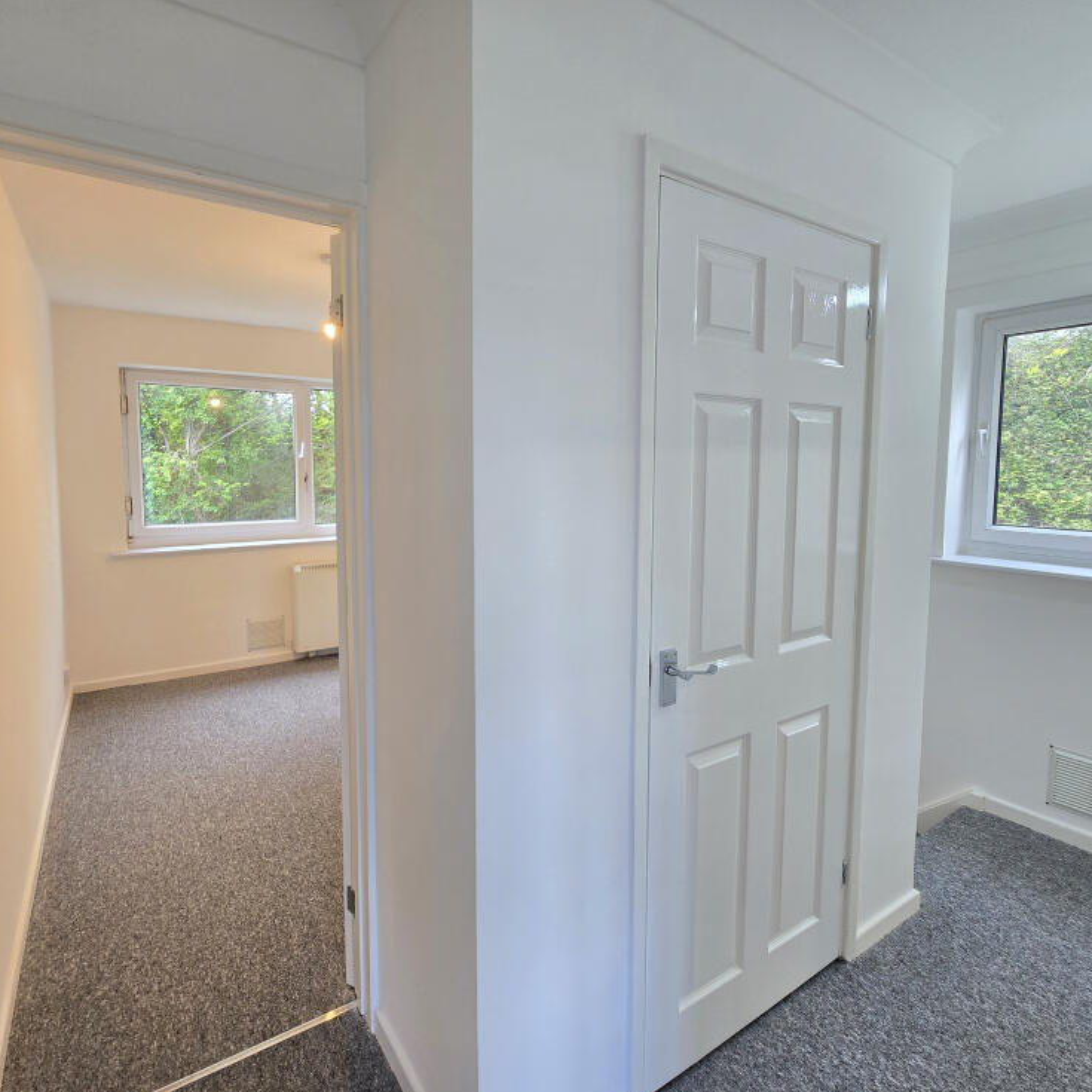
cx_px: 521
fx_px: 571
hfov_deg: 87.4
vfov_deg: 87.4
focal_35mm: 16
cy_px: 532
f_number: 2.2
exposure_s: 1/50
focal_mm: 2.2
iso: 100
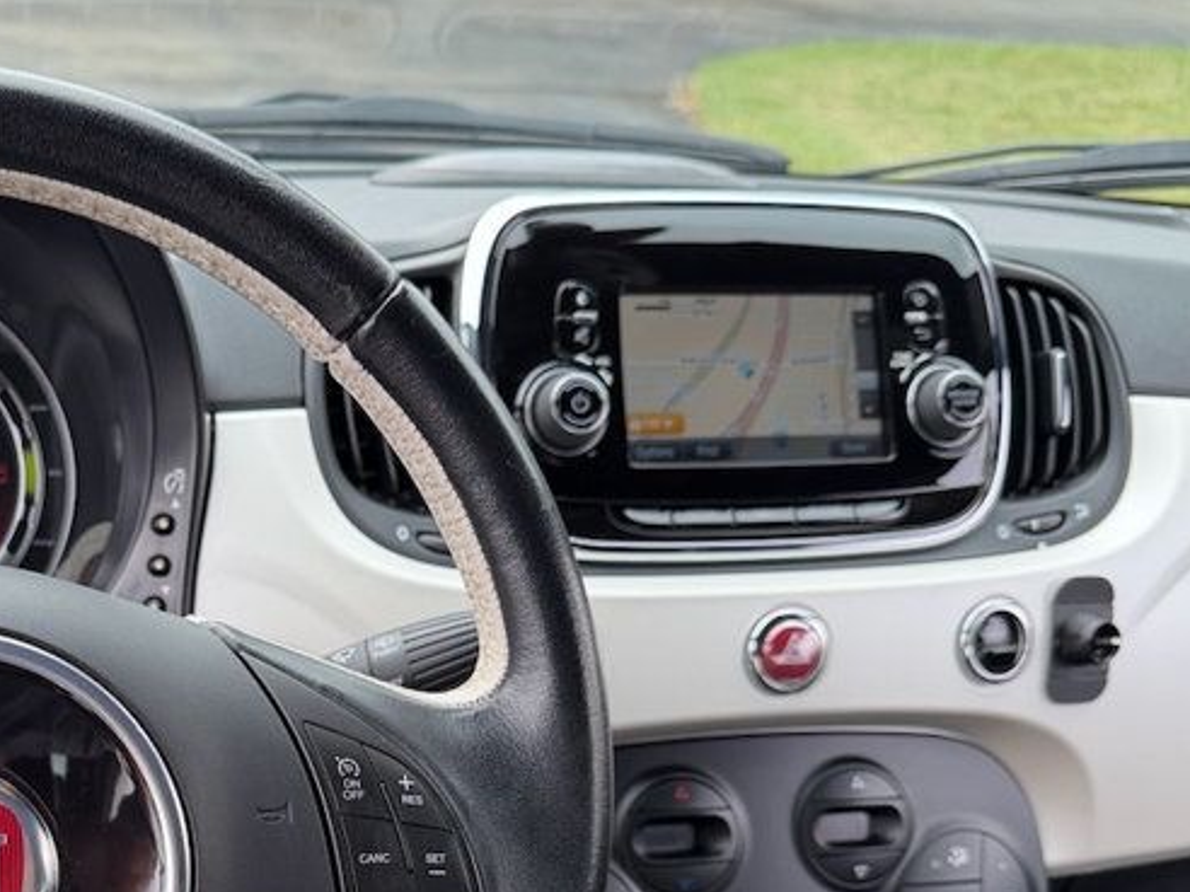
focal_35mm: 50
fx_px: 1719
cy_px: 841
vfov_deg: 27.8
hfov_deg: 36.6
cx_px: 208
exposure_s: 1/488
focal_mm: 6.76
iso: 100
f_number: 1.78
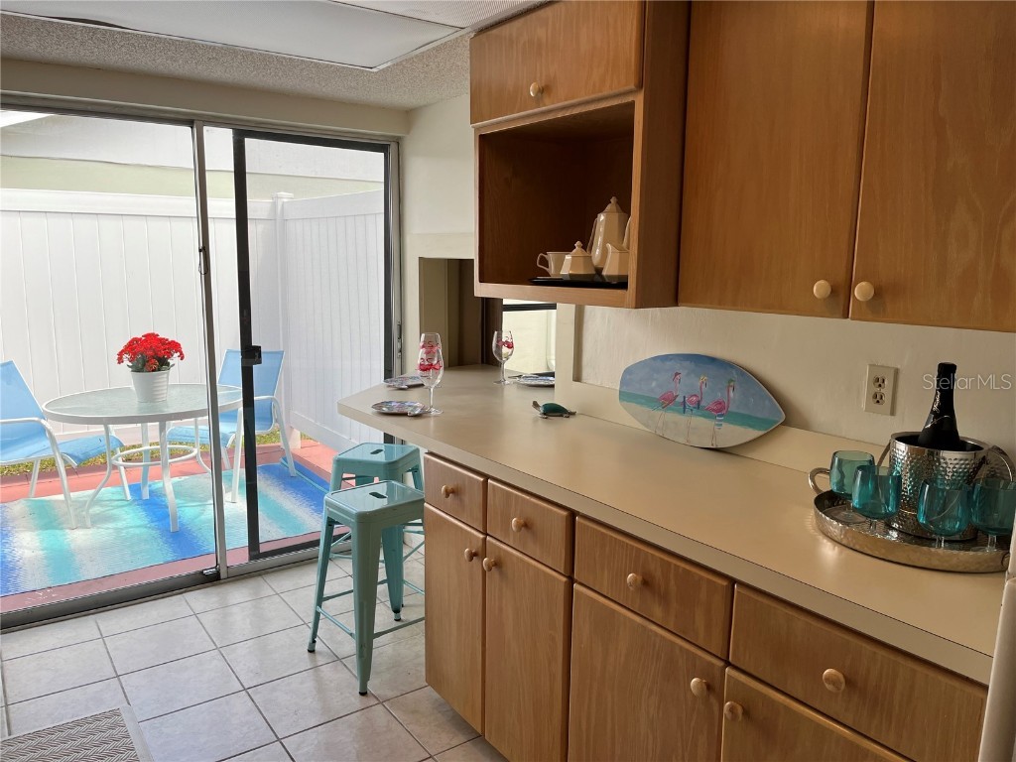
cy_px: 381
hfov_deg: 67.3
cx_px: 508
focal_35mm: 26
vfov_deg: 53.1
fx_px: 763
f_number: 1.6
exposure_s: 1/577
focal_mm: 5.1
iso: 50
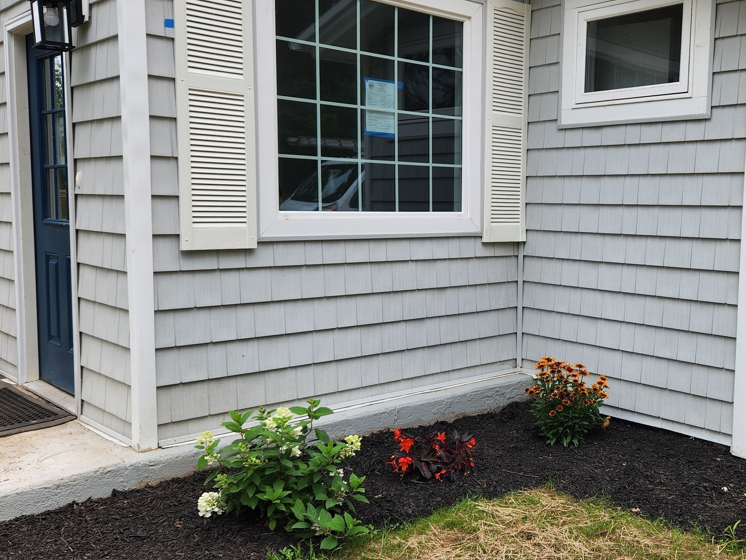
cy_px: 290
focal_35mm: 37
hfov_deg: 49.0
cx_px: 514
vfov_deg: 38.7
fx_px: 797
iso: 20
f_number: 1.8
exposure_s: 1/309
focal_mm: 5.4
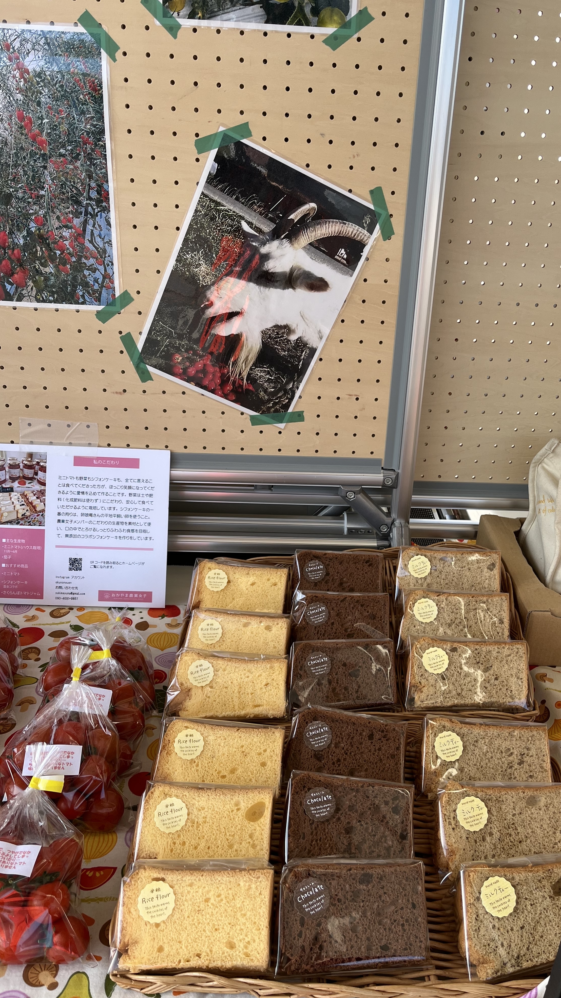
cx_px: 321
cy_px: 494
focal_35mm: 29
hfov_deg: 40.1
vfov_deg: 66.1
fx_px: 767
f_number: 1.6
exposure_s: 1/787
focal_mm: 5.1
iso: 50
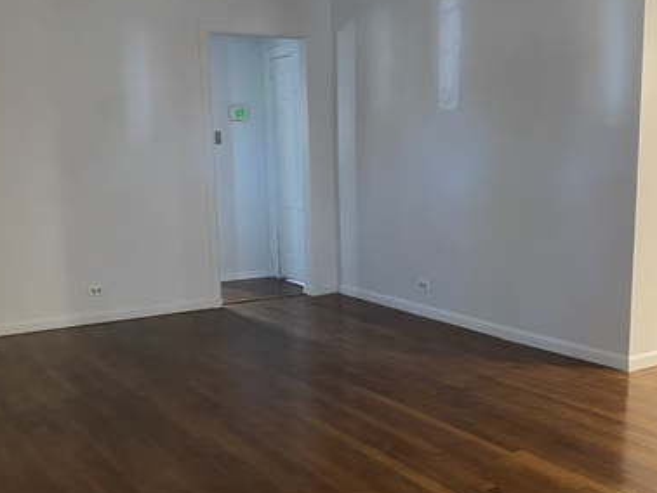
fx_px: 836
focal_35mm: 44
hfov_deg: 42.9
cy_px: 295
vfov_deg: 32.8
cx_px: 339
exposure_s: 1/30
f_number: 1.8
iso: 500
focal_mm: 4.25
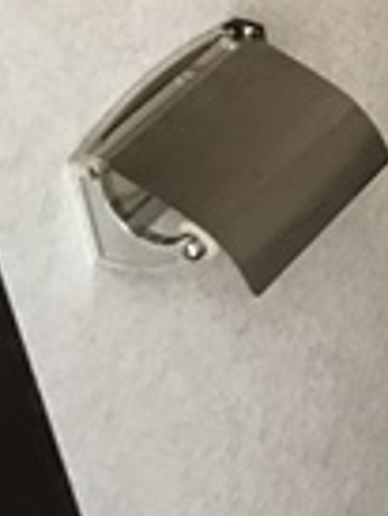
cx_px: 902
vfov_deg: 13.6
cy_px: 38
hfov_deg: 9.4
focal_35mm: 143
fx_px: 2134
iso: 80
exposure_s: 1/15
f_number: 1.8
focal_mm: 3.99
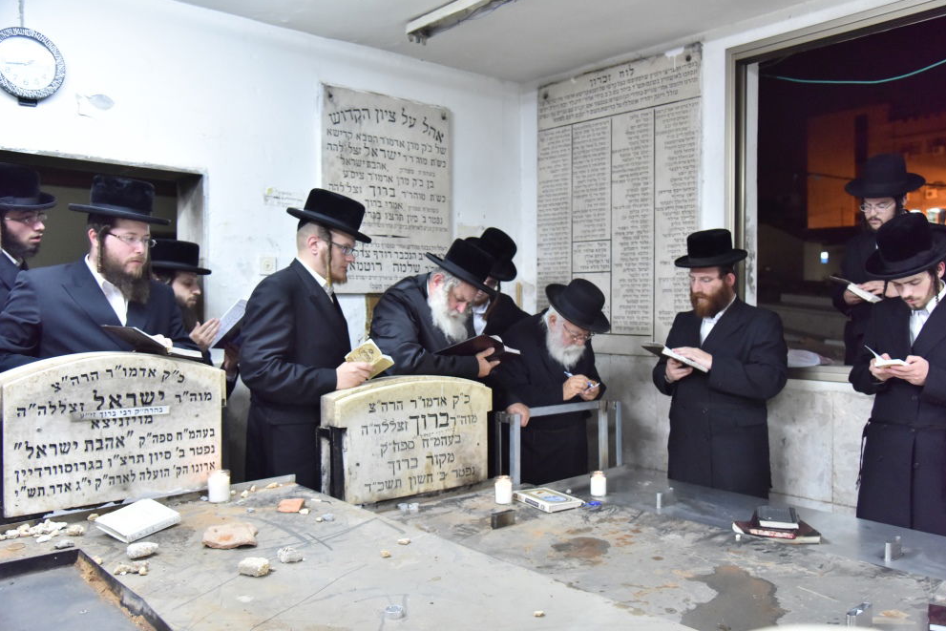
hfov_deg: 60.3
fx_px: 815
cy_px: 323
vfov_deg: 42.3
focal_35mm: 31
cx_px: 487
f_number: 4
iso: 2500
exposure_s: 1/80
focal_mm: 30
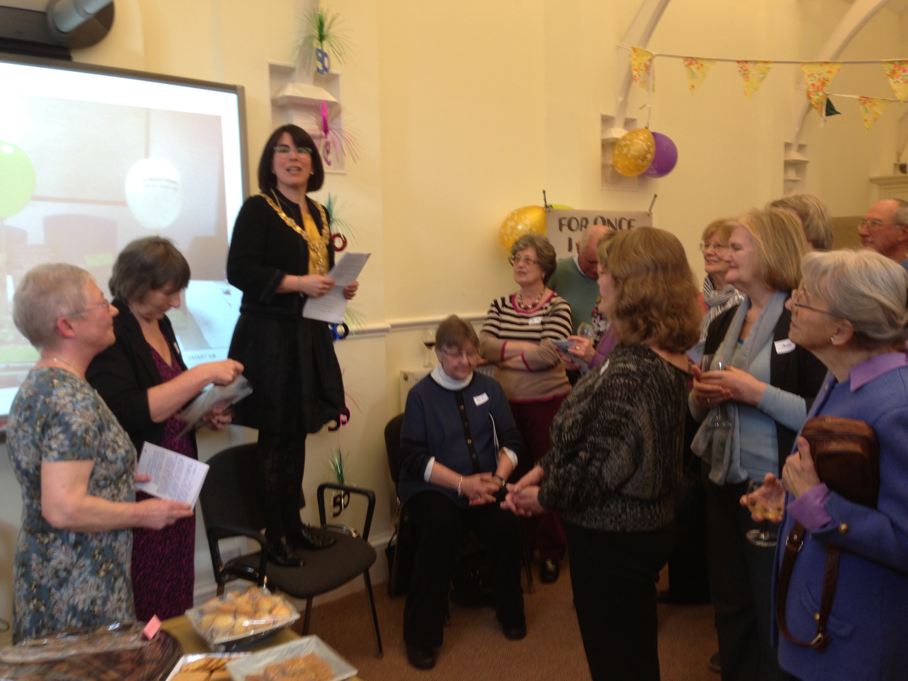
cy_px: 340
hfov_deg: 55.4
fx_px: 866
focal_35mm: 33
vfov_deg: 42.9
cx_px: 454
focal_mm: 4.13
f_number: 2.4
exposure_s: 1/24
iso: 50
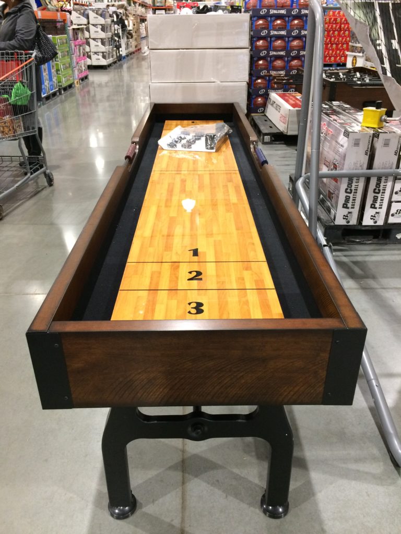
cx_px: 200
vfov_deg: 61.7
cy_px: 267
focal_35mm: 29
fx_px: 448
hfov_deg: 48.2
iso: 200
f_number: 2.2
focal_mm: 4.15
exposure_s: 1/30
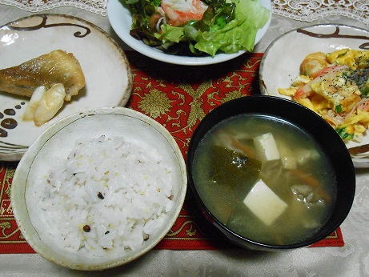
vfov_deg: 46.8
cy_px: 138
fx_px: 320
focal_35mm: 30
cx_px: 184
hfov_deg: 60.0
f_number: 3.8
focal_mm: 5.3
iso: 800
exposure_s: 1/20
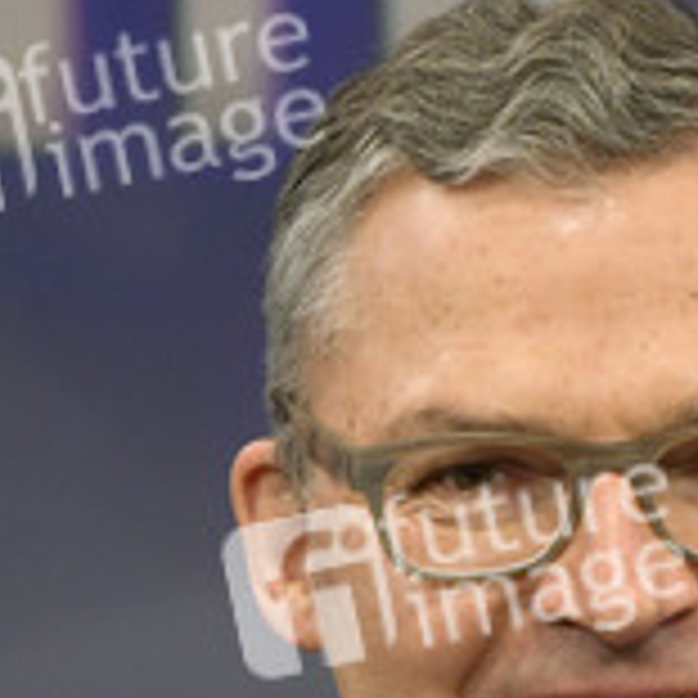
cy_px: 797
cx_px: 585
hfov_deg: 12.8
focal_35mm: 136
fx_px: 3103
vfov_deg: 12.6
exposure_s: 1/200
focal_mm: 62
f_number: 6.3
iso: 1600
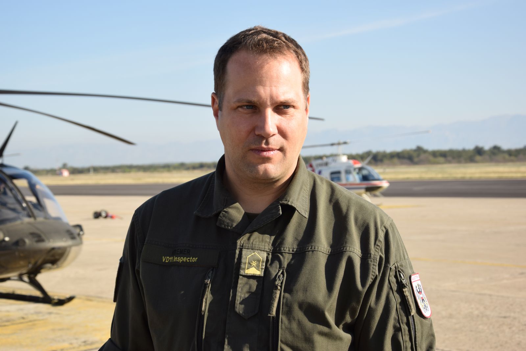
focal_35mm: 63
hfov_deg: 31.9
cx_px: 263
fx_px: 921
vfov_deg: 21.6
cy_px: 176
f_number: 8
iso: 100
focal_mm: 42
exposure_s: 1/250
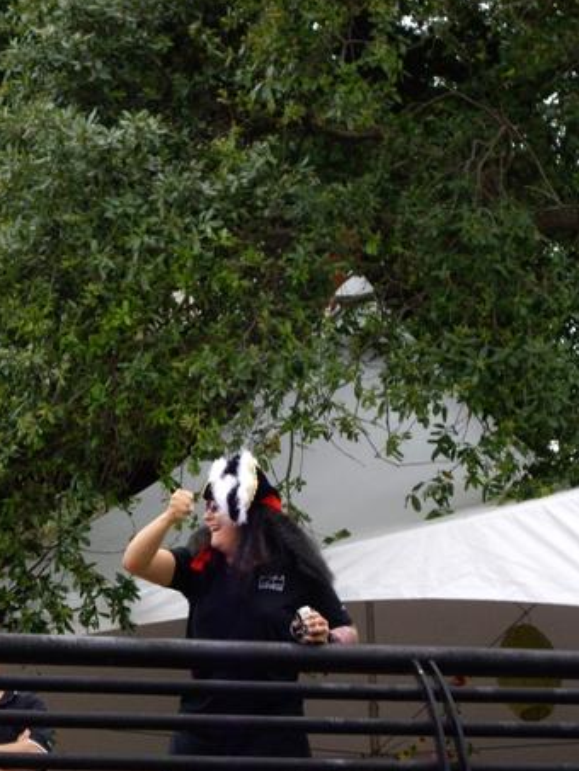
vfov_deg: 12.3
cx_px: 199
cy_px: 526
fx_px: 3589
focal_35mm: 161
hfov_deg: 9.2
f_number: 5.2
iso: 200
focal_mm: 18.6
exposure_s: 1/125
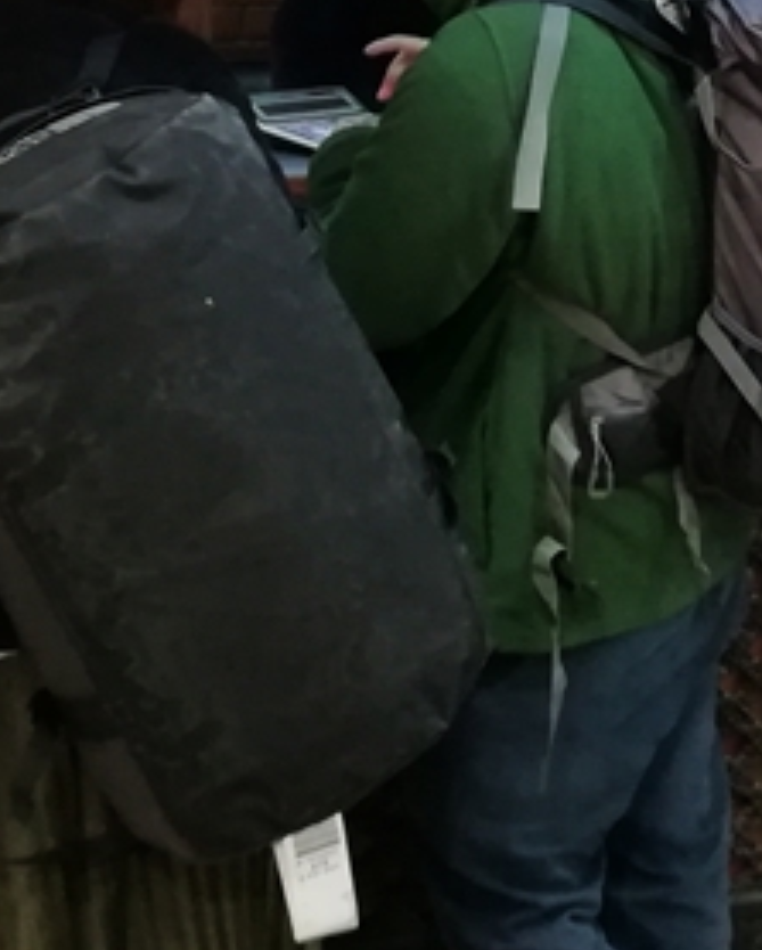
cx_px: 519
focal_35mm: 83
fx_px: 2336
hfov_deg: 18.5
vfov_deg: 21.6
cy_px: -142
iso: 640
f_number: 2.2
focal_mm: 3.83
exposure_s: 1/20
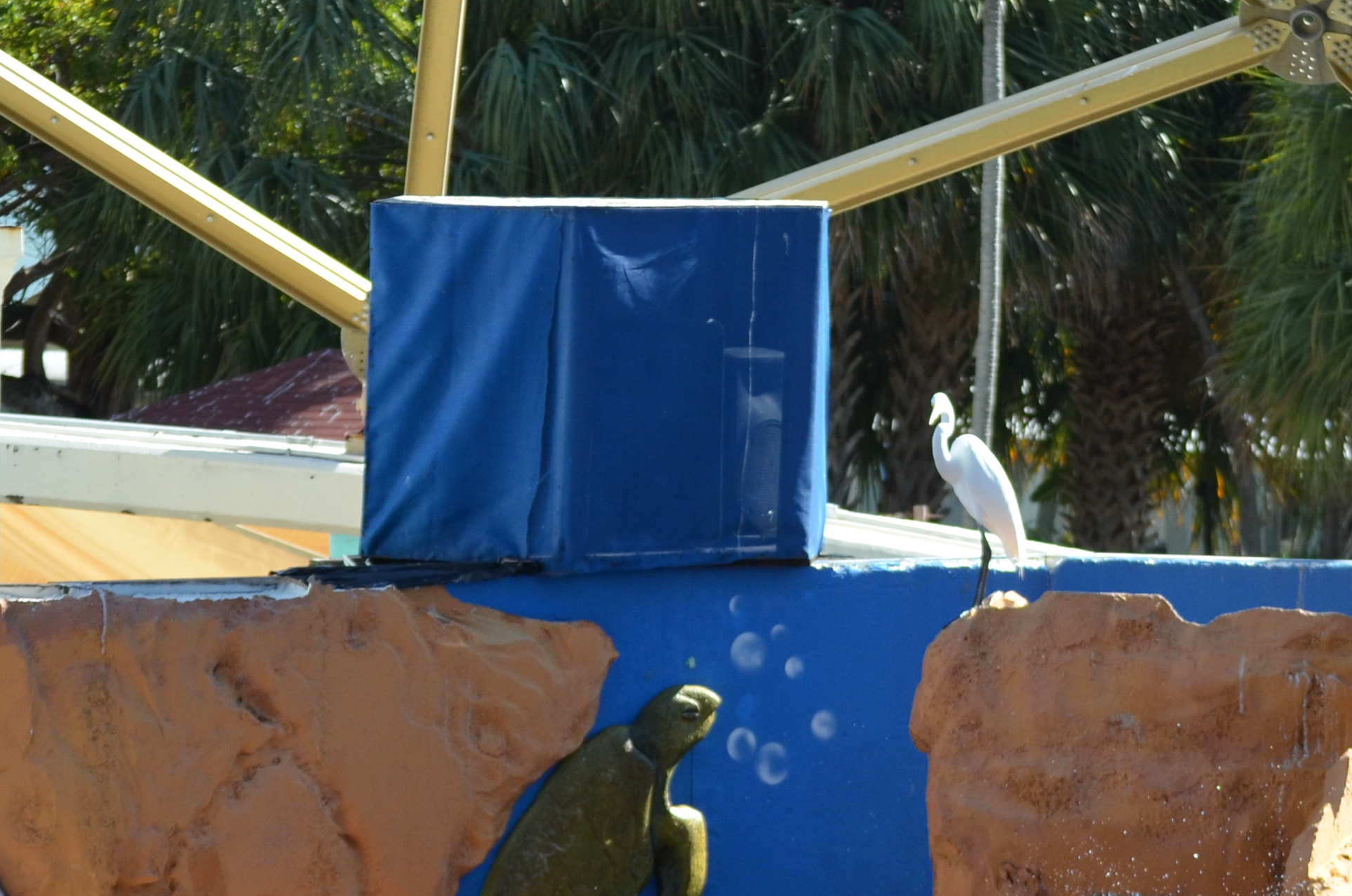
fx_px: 8882
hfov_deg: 8.7
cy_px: 993
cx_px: 947
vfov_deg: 5.8
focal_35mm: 237
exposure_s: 1/1250
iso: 400
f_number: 5
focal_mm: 62
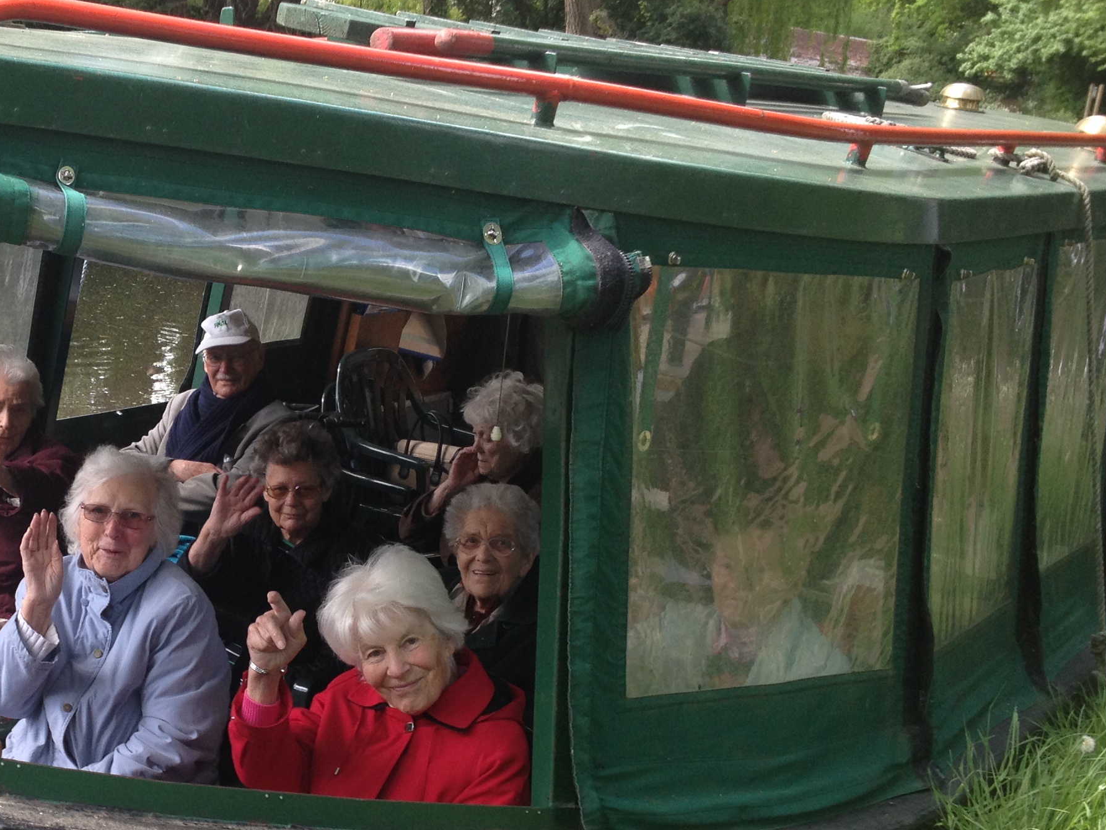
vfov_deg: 22.8
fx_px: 2045
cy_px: 562
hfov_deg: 29.4
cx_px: 183
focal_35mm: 64
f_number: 2.4
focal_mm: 4.28
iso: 50
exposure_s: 1/144
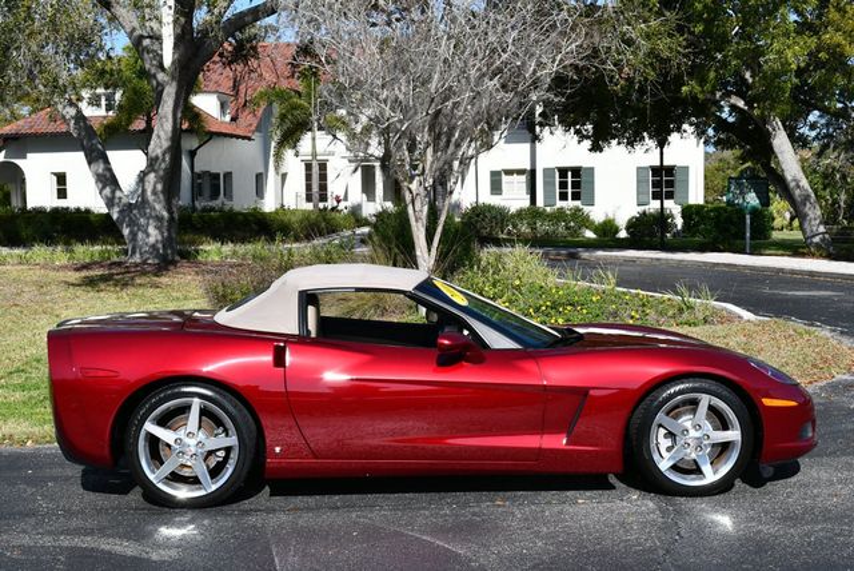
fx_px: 1235
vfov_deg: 26.0
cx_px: 427
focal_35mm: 52
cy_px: 286
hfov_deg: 38.2
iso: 100
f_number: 9
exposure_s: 1/320
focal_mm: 26
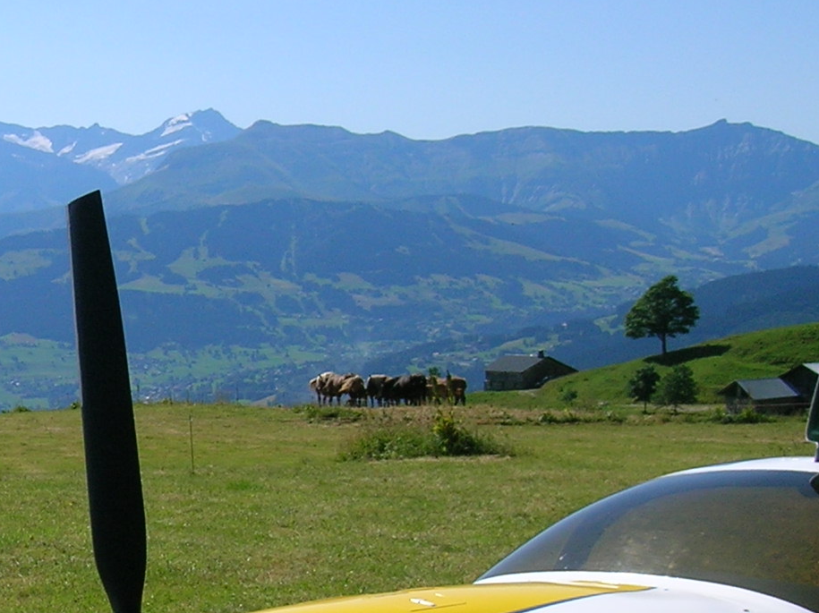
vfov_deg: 17.2
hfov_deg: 22.0
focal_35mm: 85
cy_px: 463
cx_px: -44
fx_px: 2010
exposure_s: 1/624
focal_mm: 5.7
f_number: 4.9
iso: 50
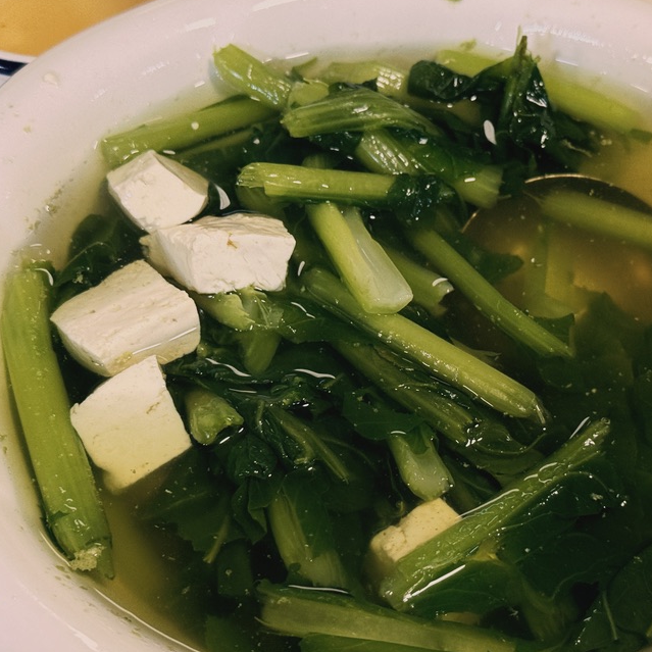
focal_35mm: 68
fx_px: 1449
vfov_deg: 25.3
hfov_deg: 25.2
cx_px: 431
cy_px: 360
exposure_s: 1/50
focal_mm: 6.76
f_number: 1.78
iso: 160
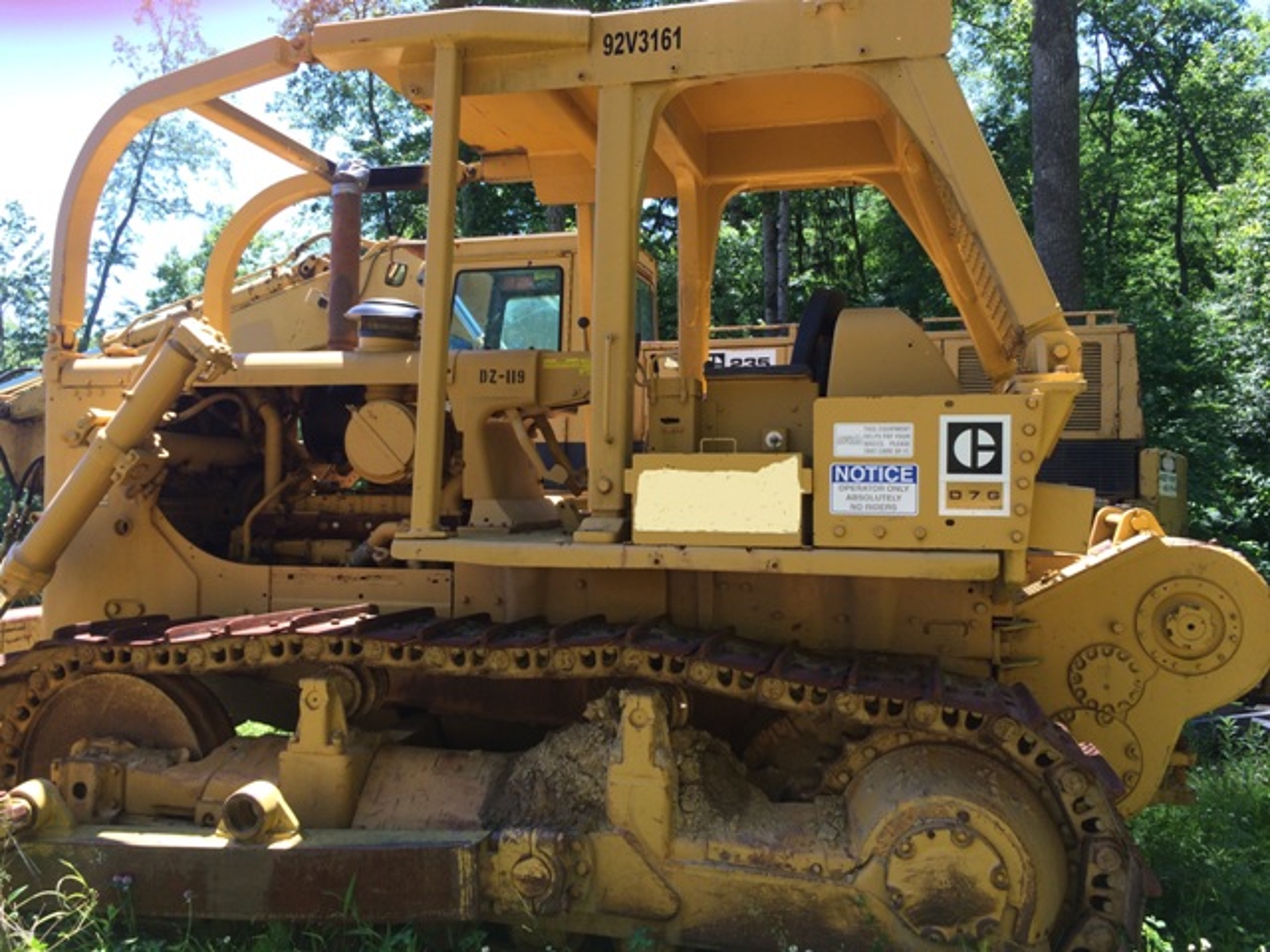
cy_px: 476
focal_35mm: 30
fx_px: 1101
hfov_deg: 60.0
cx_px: 635
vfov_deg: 46.8
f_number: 2.2
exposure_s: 1/402
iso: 32
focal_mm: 4.12
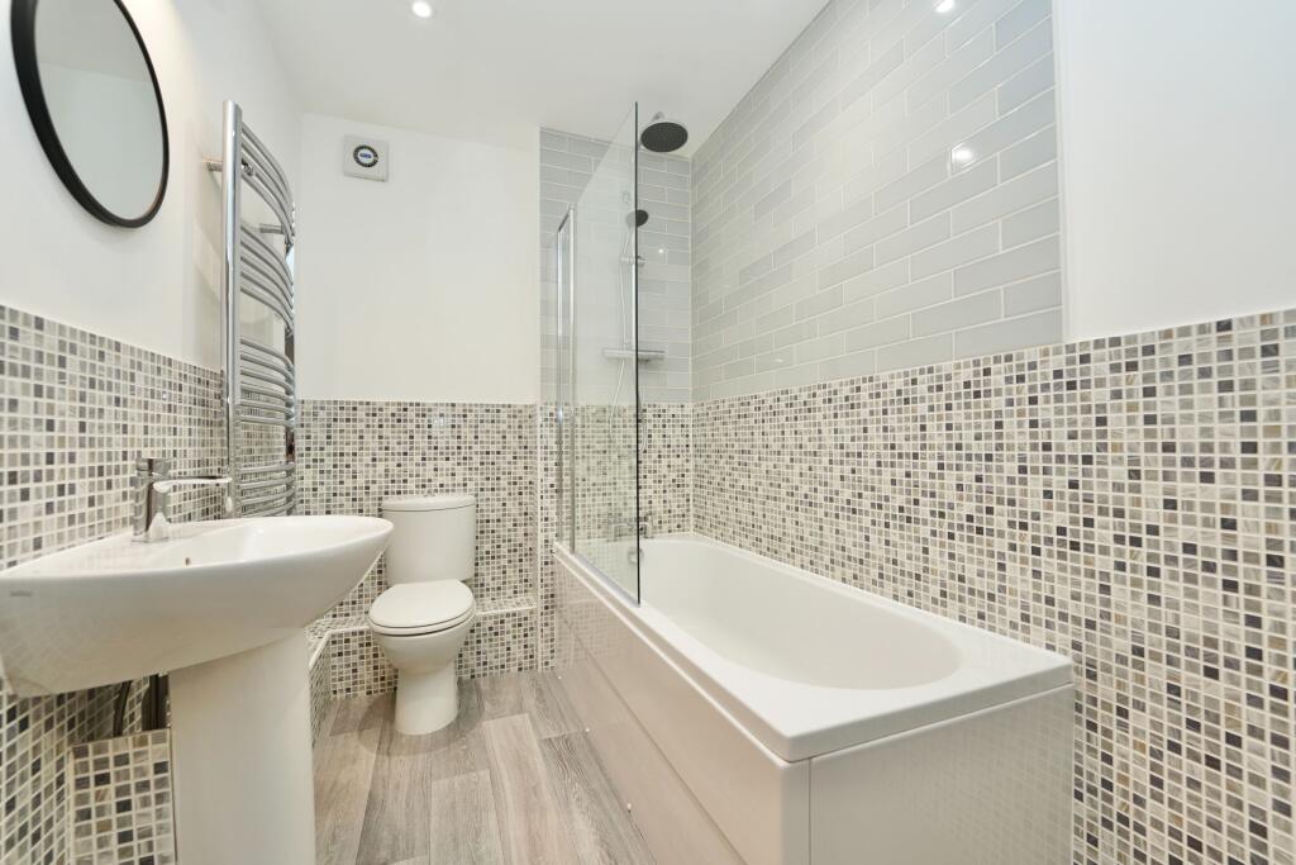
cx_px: 648
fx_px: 504
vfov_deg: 81.2
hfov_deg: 104.2
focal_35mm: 14
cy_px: 432
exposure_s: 1/160
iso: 800
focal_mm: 14
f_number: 4
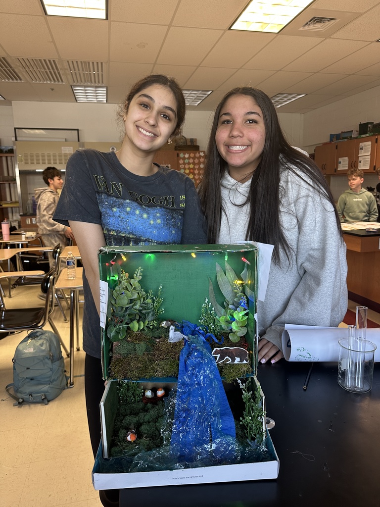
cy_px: 254
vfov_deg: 71.6
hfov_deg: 56.8
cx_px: 190
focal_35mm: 24
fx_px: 351
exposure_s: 1/60
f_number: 1.78
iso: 125
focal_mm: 6.86
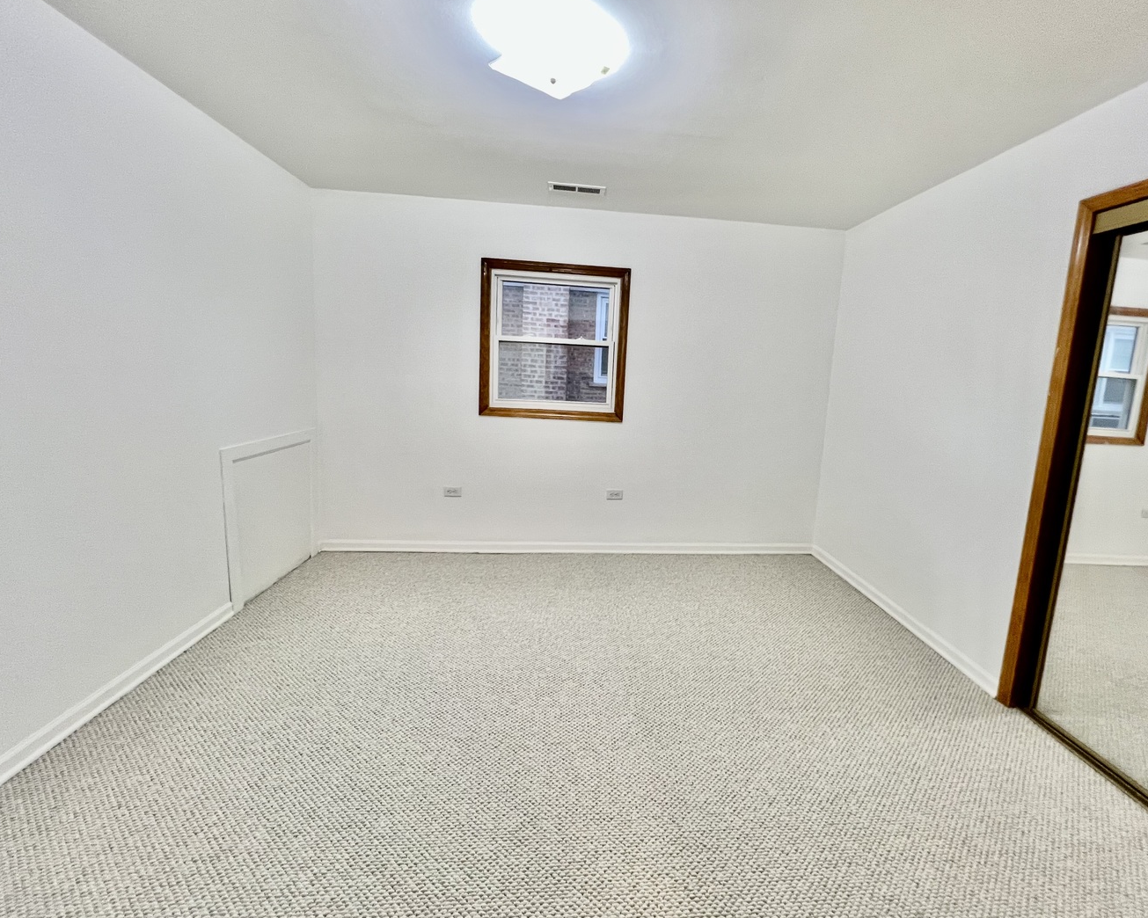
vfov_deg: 88.0
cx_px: 617
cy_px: 448
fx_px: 476
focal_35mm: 14
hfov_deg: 100.5
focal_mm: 1.57
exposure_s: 1/60
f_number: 1.8
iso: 200
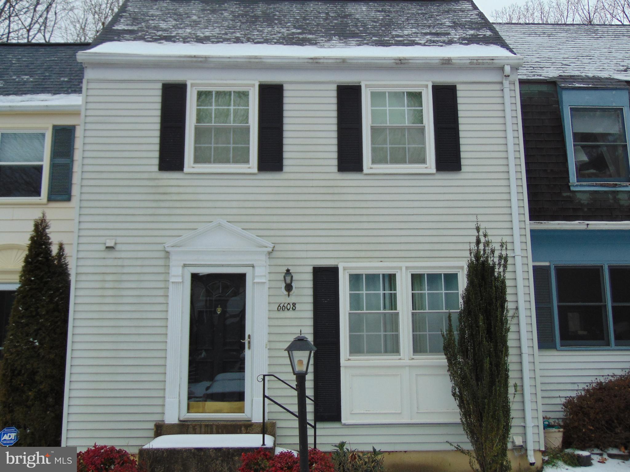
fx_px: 710
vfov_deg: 36.8
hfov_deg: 47.9
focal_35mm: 39
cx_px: 315
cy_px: 236
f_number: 3.3
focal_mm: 6.9
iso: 80
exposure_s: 1/200
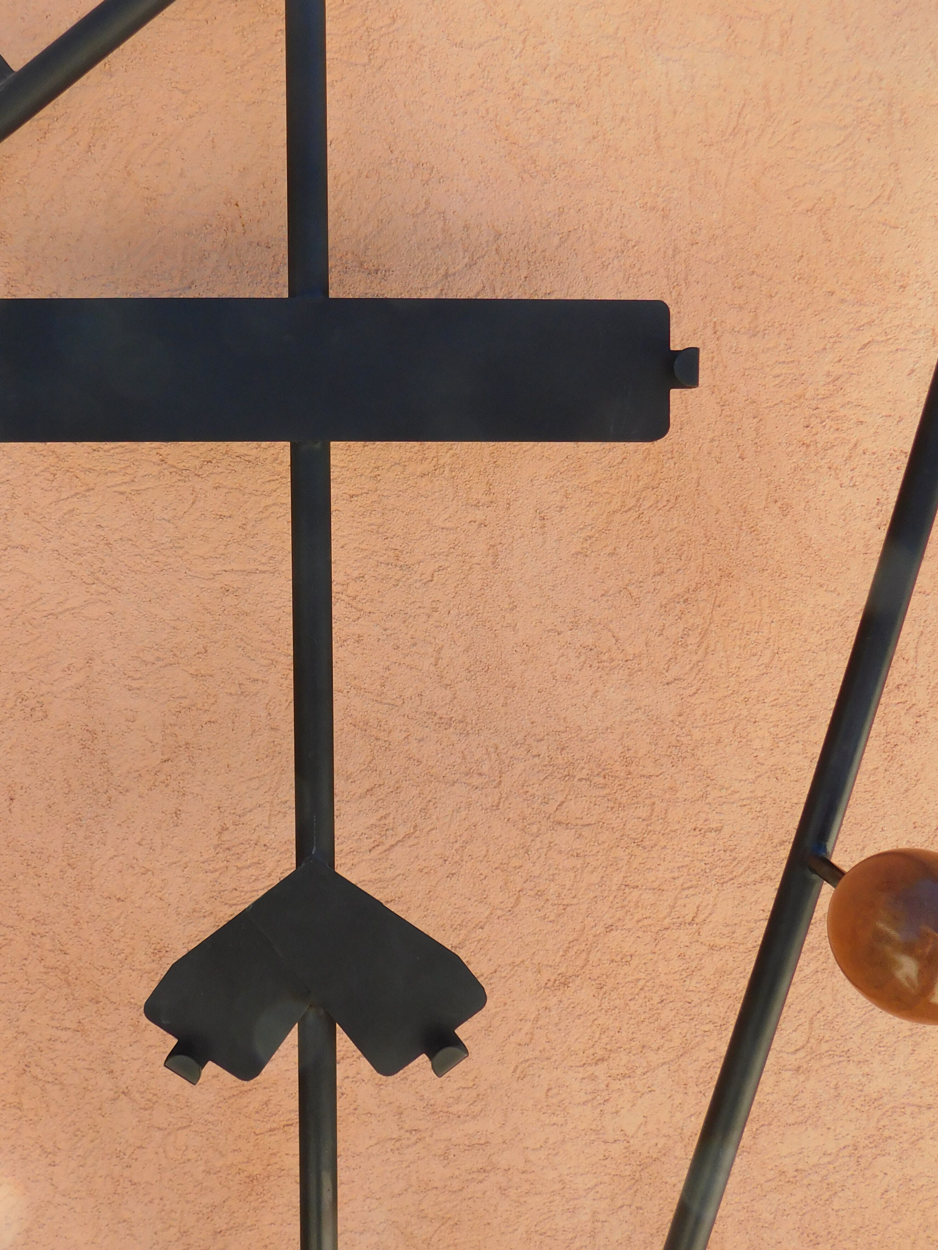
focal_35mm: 30
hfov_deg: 46.4
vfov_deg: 59.9
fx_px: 1084
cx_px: 351
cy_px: 581
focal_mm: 4
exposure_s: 1/500
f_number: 3
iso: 125
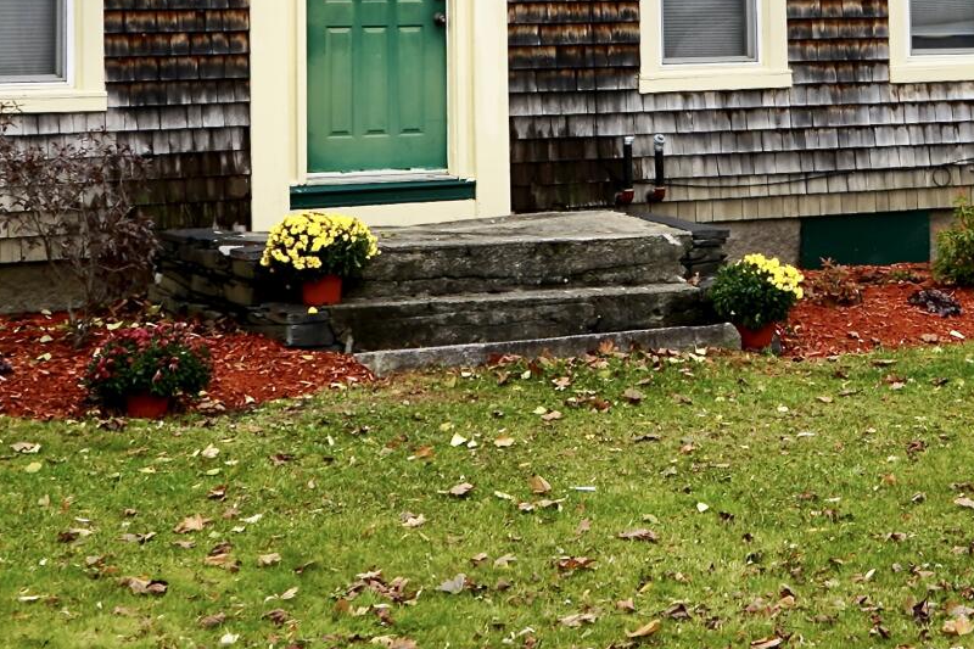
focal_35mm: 105
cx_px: 707
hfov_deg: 19.3
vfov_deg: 12.6
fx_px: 2840
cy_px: -237
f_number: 5
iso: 100
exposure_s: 1/80
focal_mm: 28
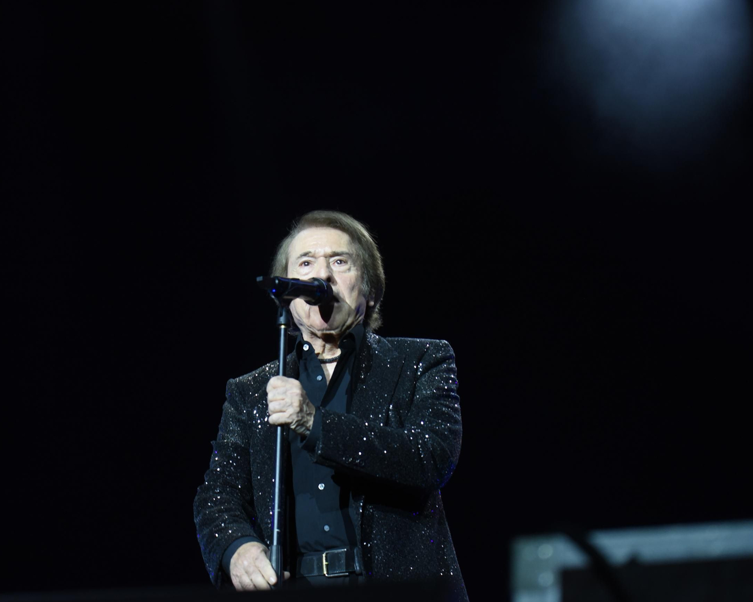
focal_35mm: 79
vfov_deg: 19.4
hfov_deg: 24.1
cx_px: 355
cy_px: 301
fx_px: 1761
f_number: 4
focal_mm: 70
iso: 2000
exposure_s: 1/100
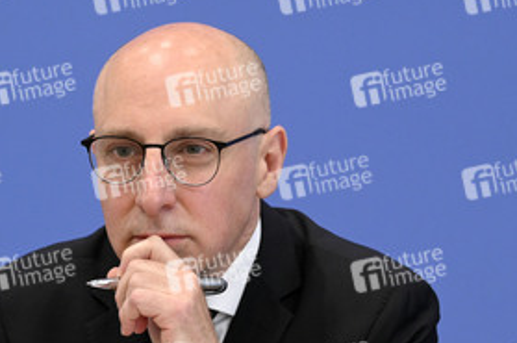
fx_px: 2437
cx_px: 164
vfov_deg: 8.0
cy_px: 224
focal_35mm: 170
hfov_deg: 12.1
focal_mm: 105
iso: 4000
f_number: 5
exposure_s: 1/800
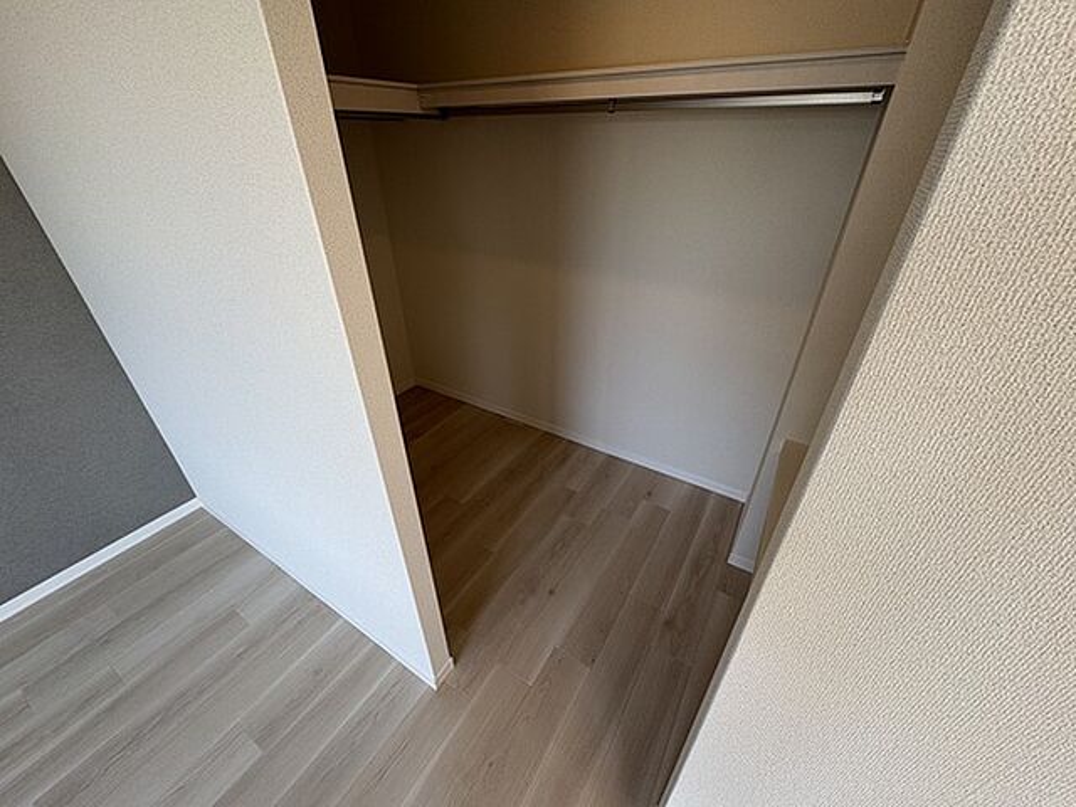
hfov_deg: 102.1
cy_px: 404
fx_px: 435
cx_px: 538
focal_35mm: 14
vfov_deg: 85.7
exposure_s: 1/99
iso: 64
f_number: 2.2
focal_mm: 2.22
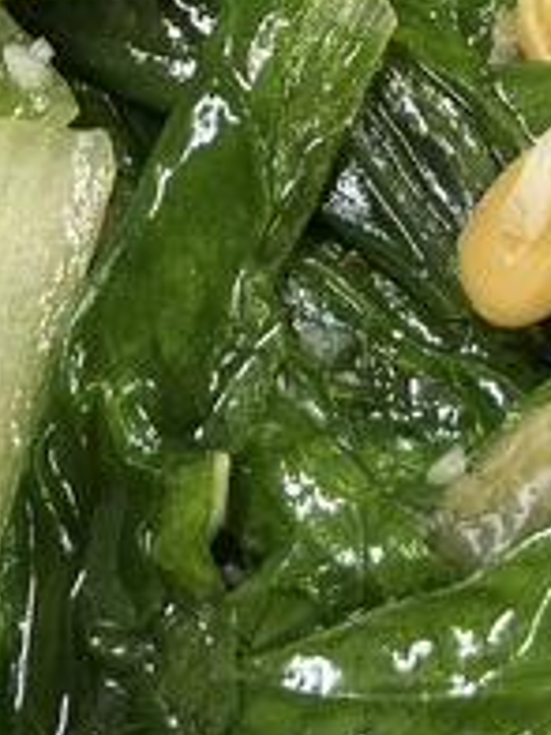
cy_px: -570
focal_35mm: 251
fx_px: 5327
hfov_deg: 5.9
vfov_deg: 7.7
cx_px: 401
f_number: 1.78
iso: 125
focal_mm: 6.76
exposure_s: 1/60
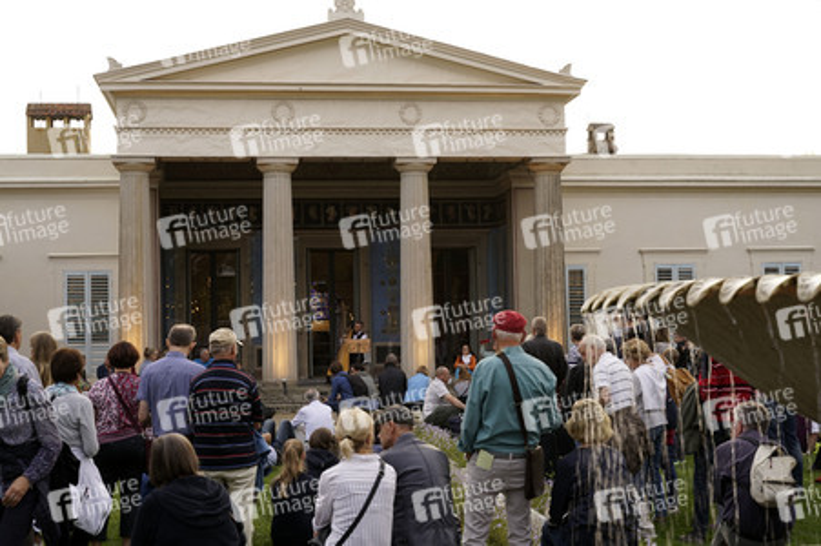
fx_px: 1117
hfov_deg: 40.4
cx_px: 410
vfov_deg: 27.5
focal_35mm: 49
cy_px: 273
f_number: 5
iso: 250
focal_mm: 49
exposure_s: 1/60
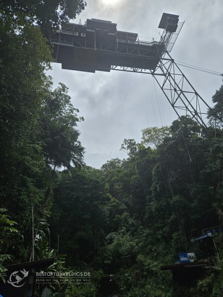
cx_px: 112
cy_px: 148
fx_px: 198
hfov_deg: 58.9
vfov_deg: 73.9
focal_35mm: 23
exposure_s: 1/5314
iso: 25
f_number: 1.8
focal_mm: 5.4
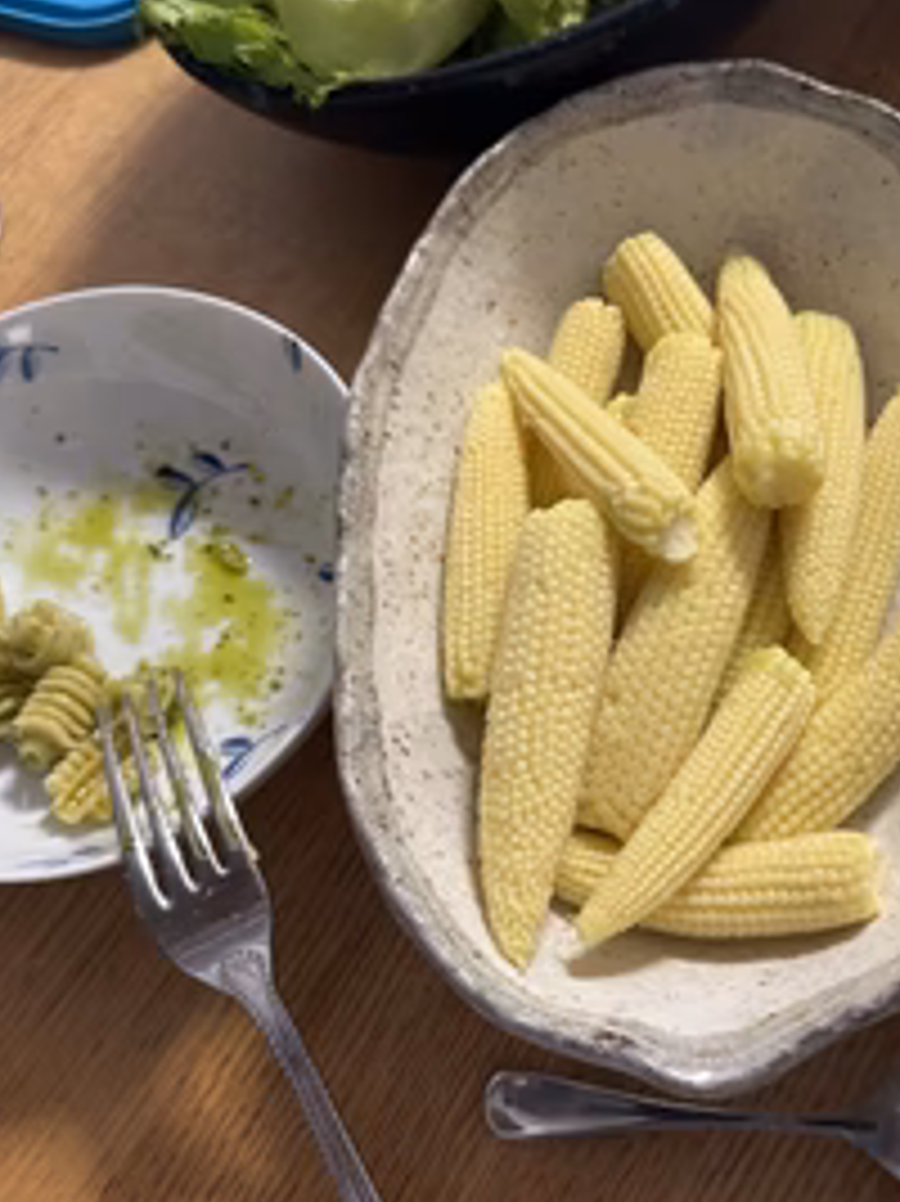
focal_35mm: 36
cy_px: 563
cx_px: 652
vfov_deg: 51.3
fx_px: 1249
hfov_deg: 38.8
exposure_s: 1/51
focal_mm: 6.76
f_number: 1.78
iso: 500
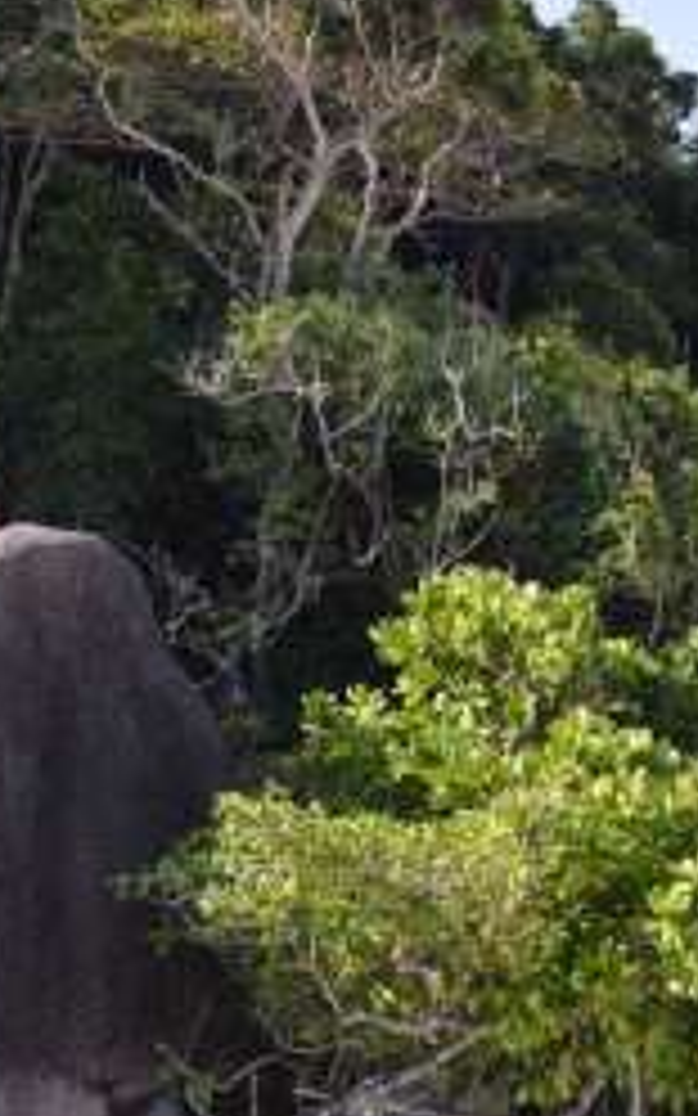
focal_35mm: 79
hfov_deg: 16.1
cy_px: 446
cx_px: -68
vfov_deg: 26.1
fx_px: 2404
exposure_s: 1/80
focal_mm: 24
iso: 100
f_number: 4.5
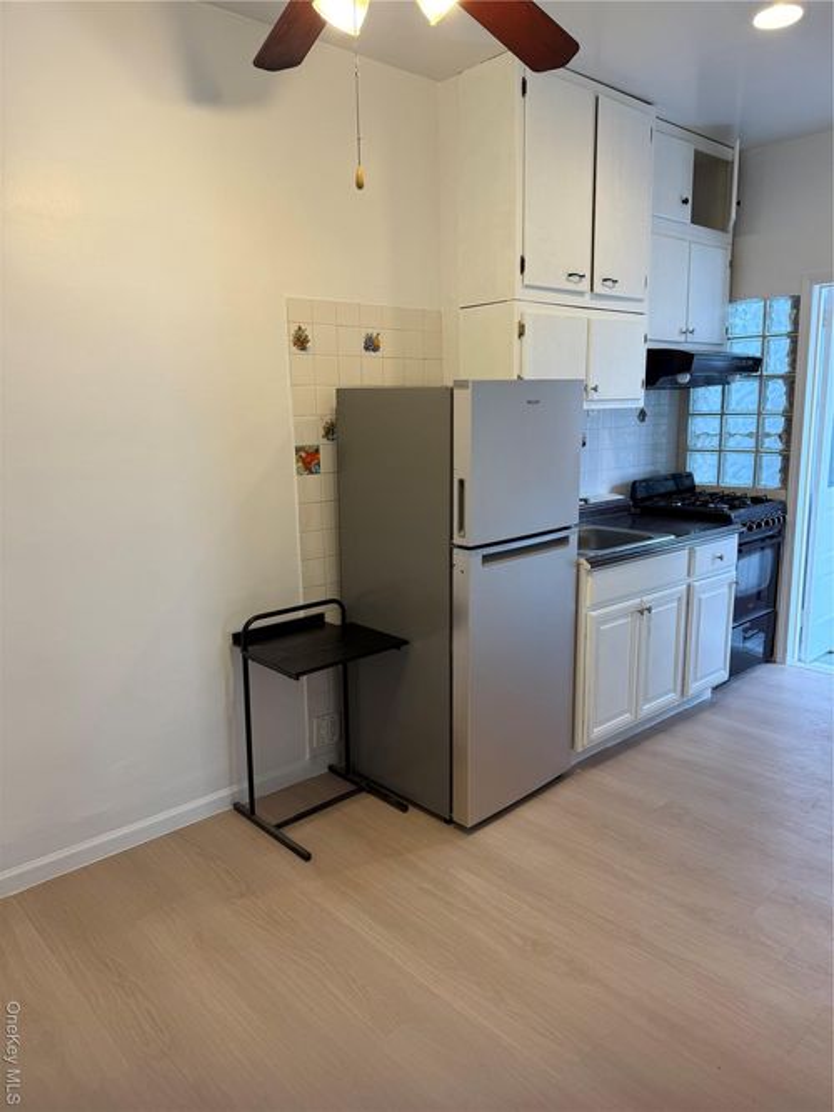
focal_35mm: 24
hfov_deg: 56.8
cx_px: 417
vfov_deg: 71.6
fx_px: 771
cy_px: 556
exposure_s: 1/120
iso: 100
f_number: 1.78
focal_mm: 6.76
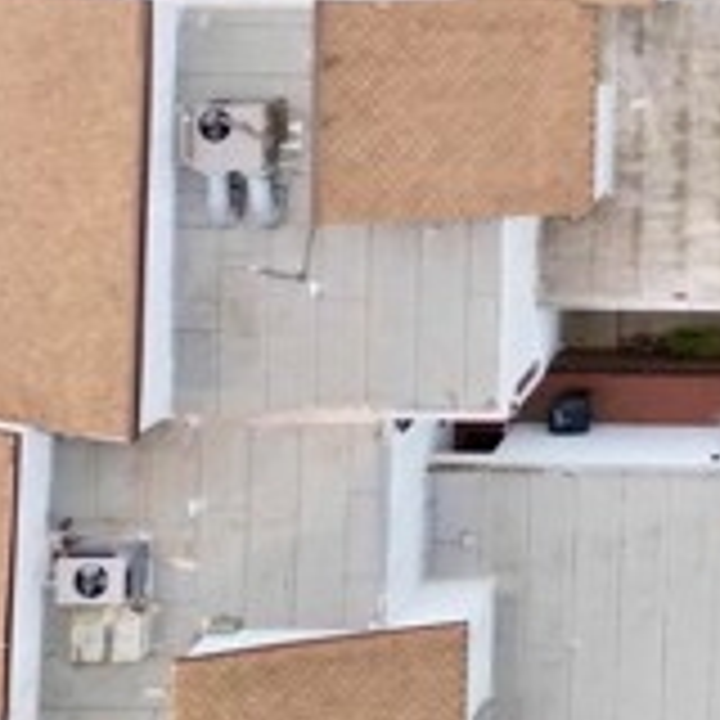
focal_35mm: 85
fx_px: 2000
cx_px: 837
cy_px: -130
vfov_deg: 19.3
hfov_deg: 19.4
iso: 120
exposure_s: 1/100
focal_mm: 6.72
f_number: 1.7
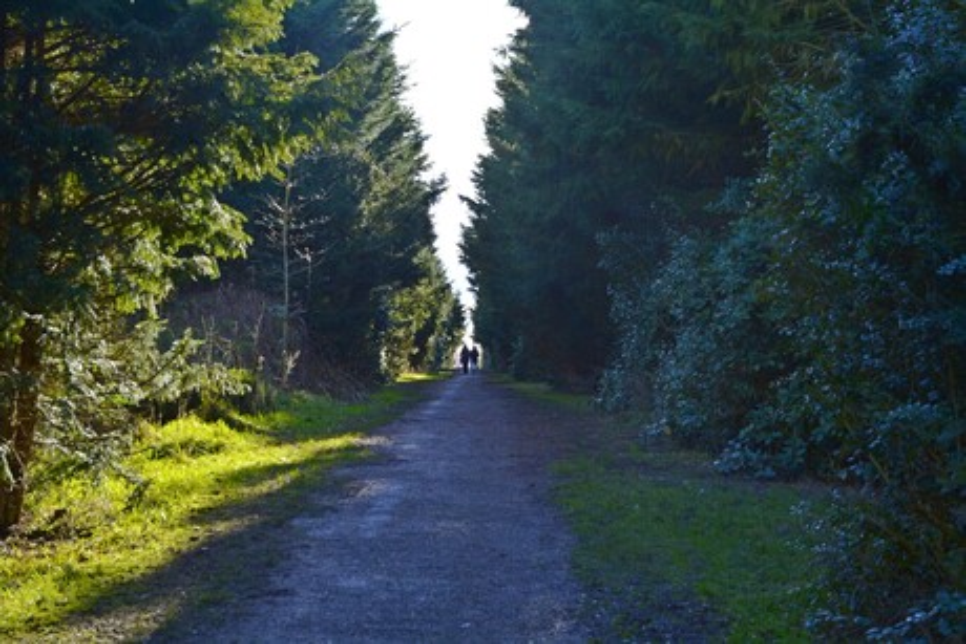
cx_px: 483
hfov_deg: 29.9
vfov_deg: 20.2
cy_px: 322
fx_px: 1812
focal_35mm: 68
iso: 100
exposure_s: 1/125
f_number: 7.1
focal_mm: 45
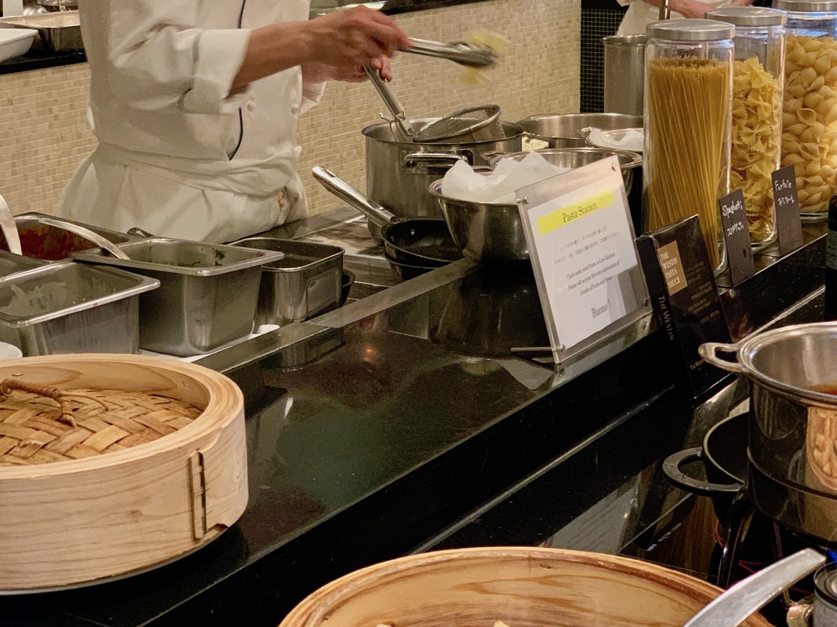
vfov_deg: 20.9
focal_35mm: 70
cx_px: 416
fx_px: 1692
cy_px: 217
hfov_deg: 27.8
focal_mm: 6
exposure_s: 1/33
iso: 250
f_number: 2.4
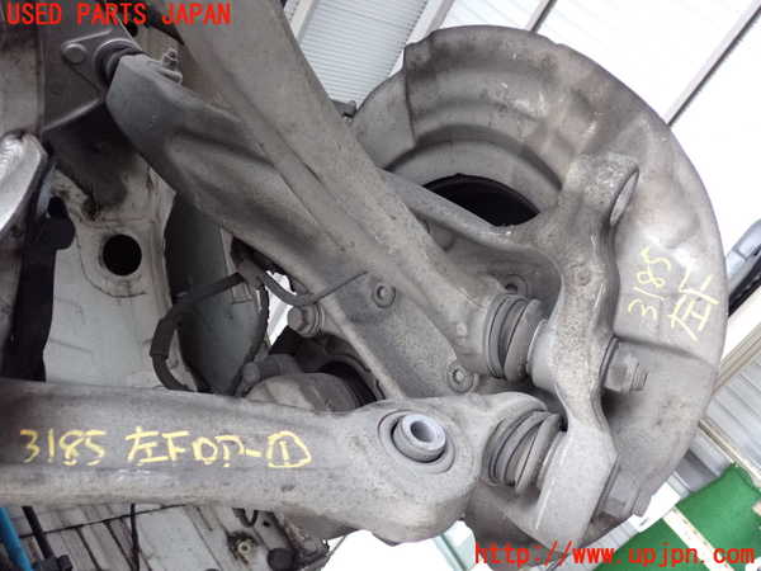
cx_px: 380
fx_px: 703
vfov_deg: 44.2
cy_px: 286
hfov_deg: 56.8
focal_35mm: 32
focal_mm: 5.79
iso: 1600
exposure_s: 1/125
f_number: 2.4
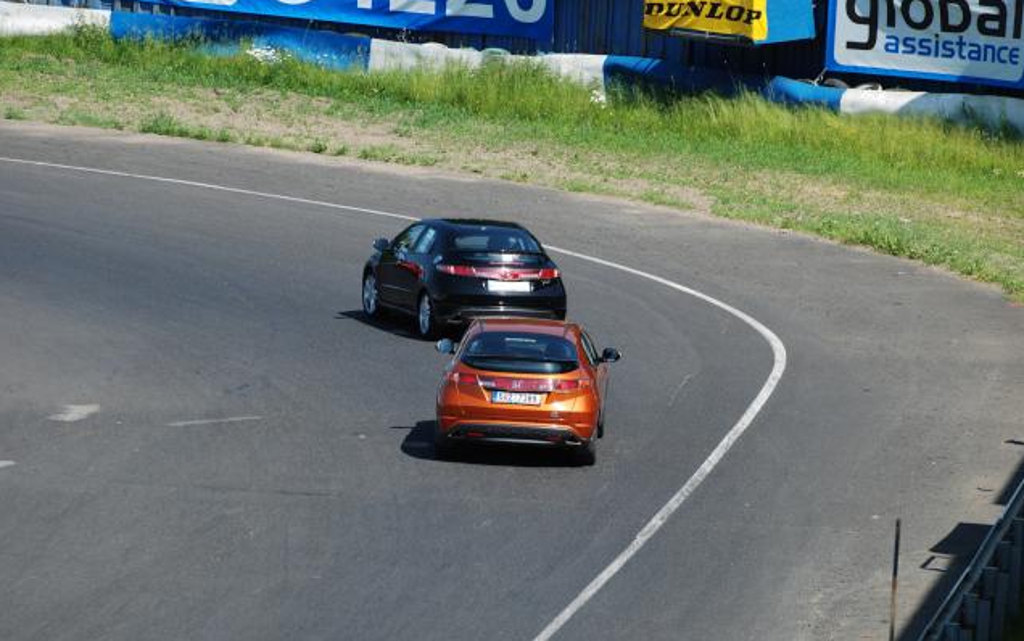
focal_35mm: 277
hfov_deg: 7.6
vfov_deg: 4.7
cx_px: 512
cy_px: 343
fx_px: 7733
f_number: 5.6
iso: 100
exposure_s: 1/400
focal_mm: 180
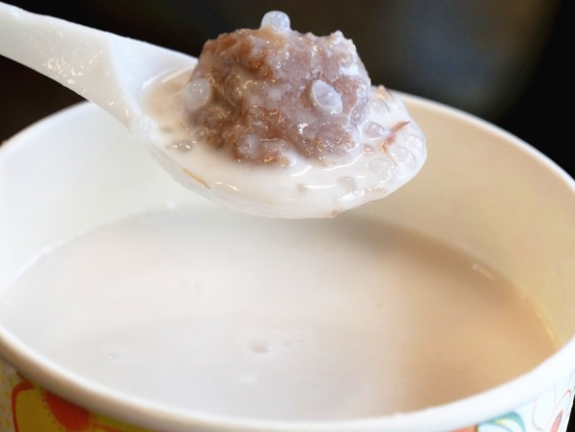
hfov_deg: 10.8
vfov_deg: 8.1
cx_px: 247
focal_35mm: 183
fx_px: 3040
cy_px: 176
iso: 1000
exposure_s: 1/125
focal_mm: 77
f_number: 5.6
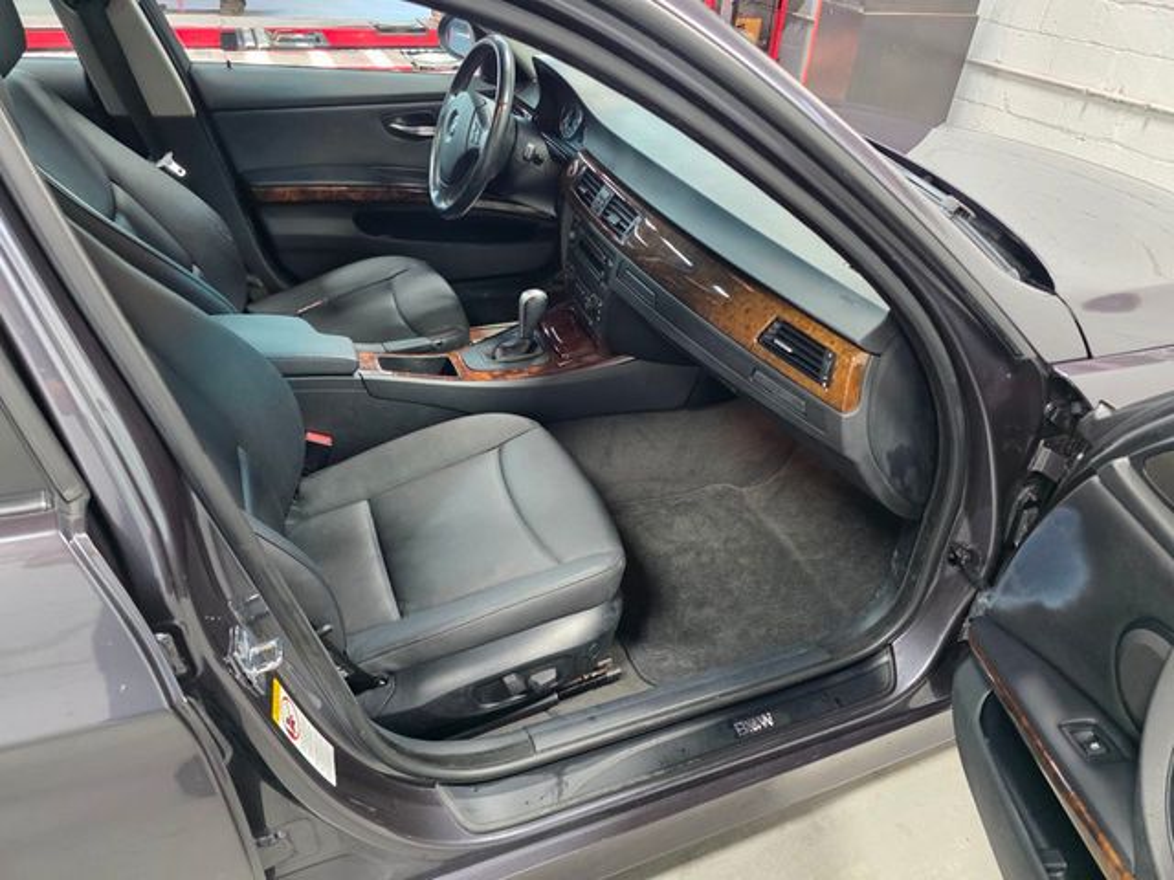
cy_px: 440
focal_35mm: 23
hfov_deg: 73.9
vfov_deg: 58.9
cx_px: 587
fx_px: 780
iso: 800
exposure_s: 1/120
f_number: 1.7
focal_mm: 6.3
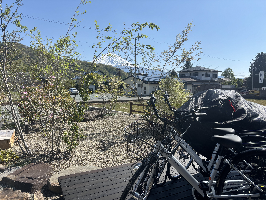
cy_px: 100
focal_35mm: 26
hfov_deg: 67.3
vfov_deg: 53.1
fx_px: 200
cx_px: 133
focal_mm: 5.96
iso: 50
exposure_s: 1/3106
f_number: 1.6
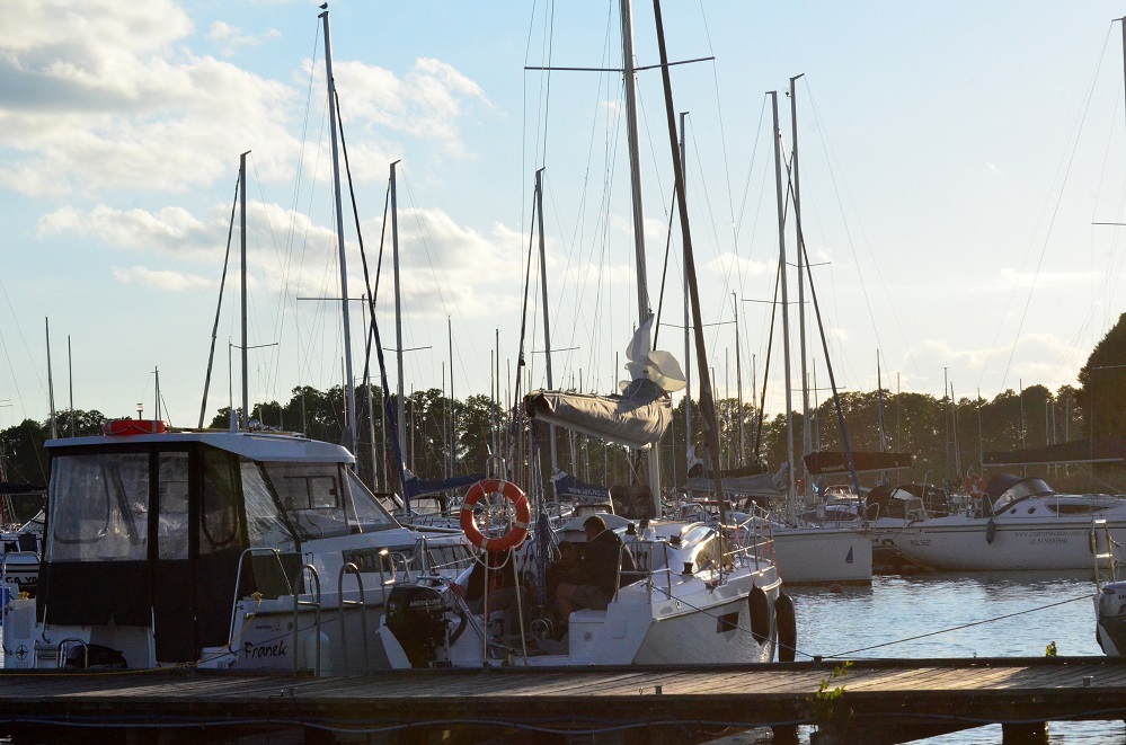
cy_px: 372
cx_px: 563
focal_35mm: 105
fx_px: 3276
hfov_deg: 19.5
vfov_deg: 13.0
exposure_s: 1/3200
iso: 3200
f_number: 14
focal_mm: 70
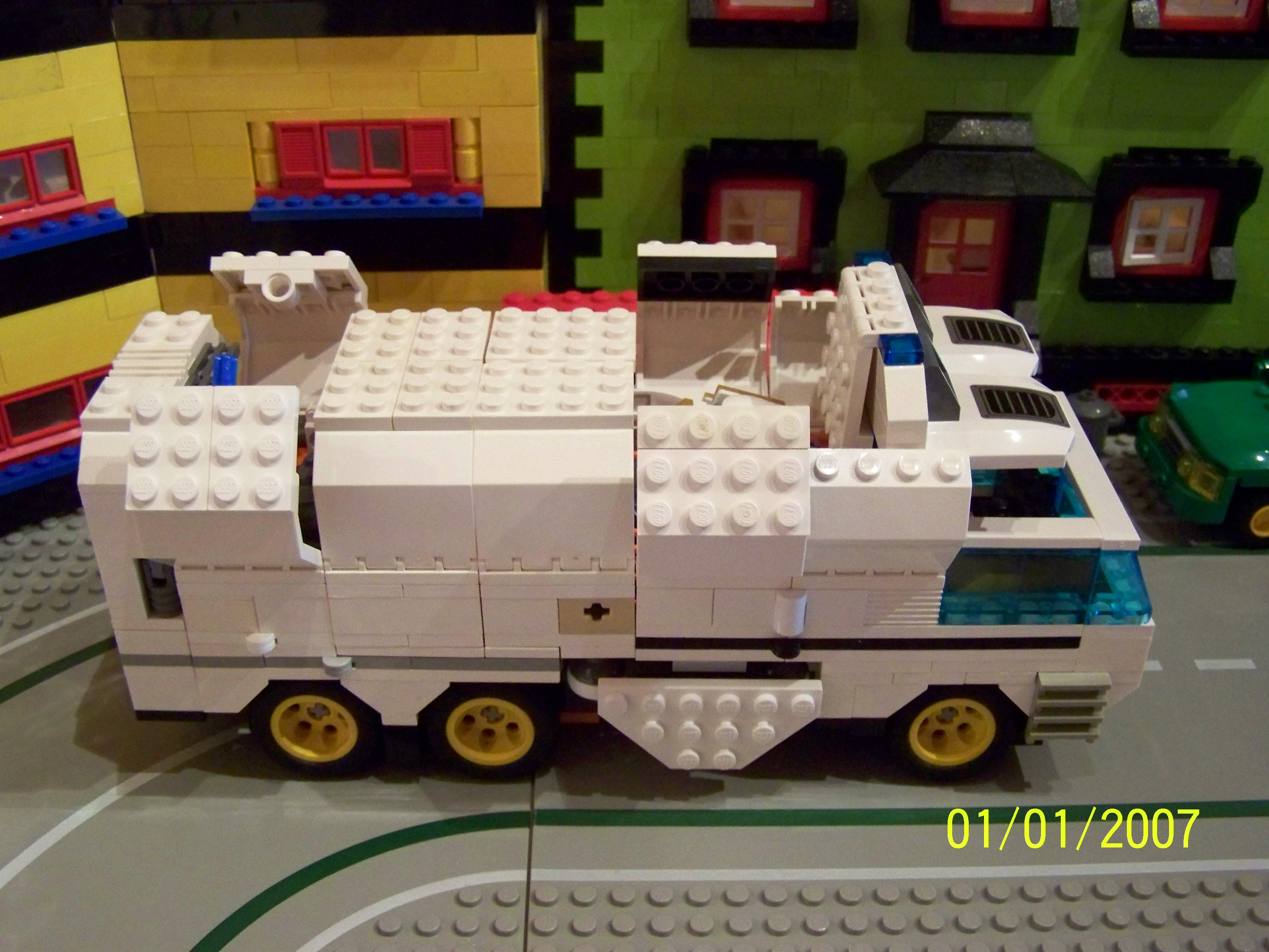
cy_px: 476
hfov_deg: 49.0
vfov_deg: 37.7
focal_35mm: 38
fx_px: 1393
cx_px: 634
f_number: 2.8
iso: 400
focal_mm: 6.3
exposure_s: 1/13
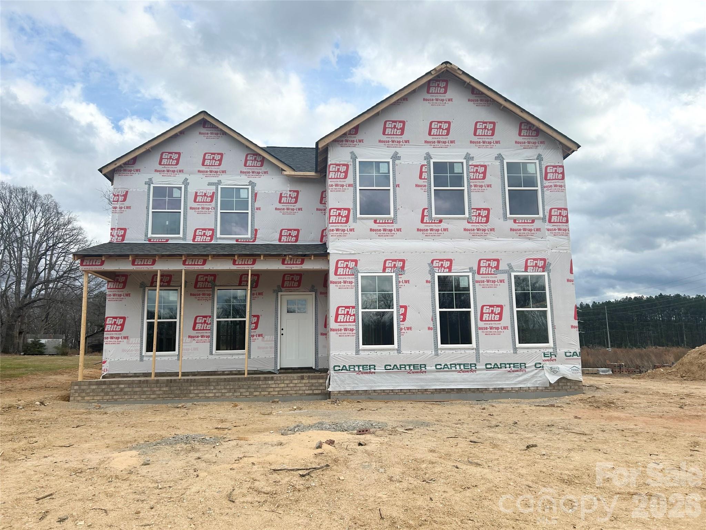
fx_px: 530
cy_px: 265
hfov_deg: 67.3
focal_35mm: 26
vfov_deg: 53.1
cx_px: 353
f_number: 1.5
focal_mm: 5.7
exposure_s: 1/3460
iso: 50
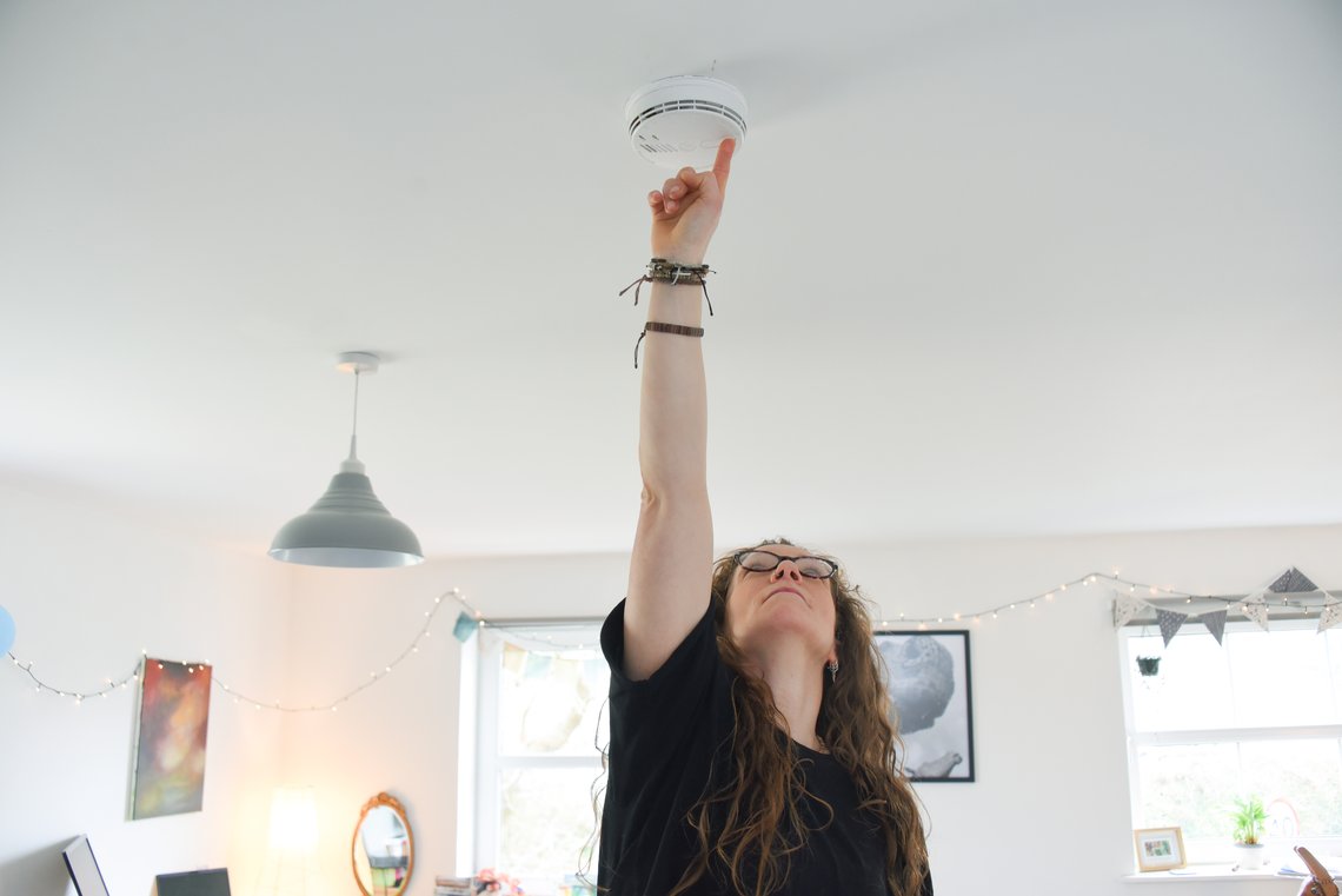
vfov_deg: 46.4
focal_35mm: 28
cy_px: 448
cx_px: 671
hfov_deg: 65.5
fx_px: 1044
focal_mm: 28
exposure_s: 1/80
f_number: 3.5
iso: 1000
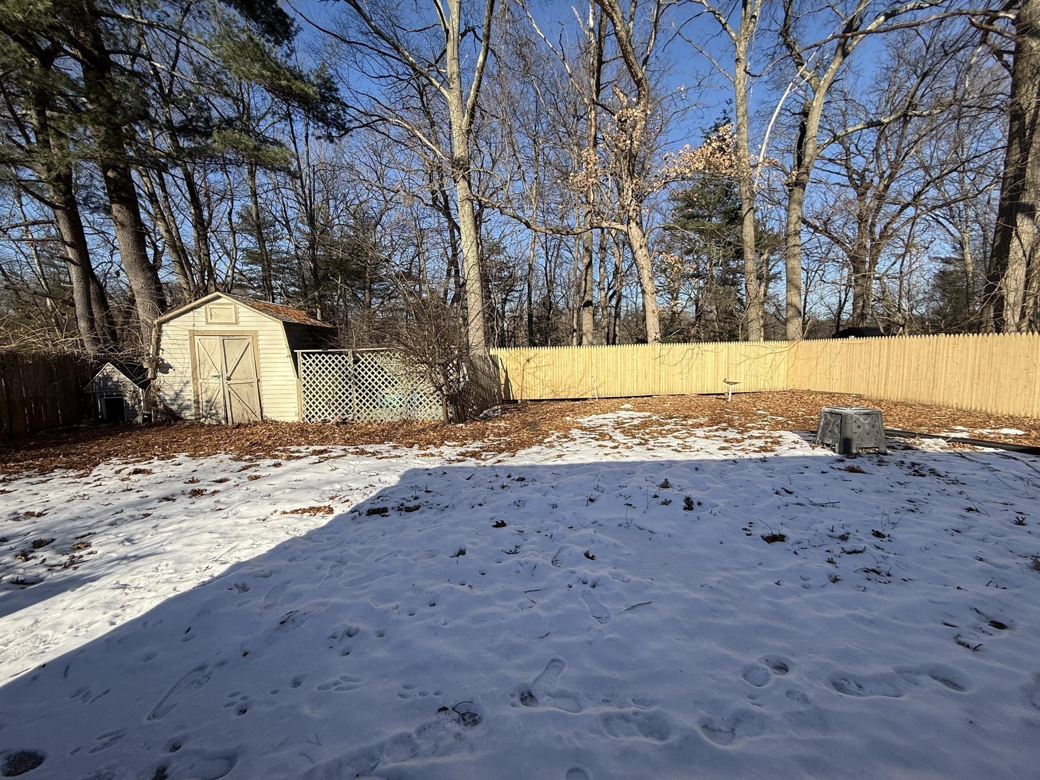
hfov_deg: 102.1
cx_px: 520
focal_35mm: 14
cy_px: 390
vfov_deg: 85.7
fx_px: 421
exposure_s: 1/2165
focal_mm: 2.22
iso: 50
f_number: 2.2
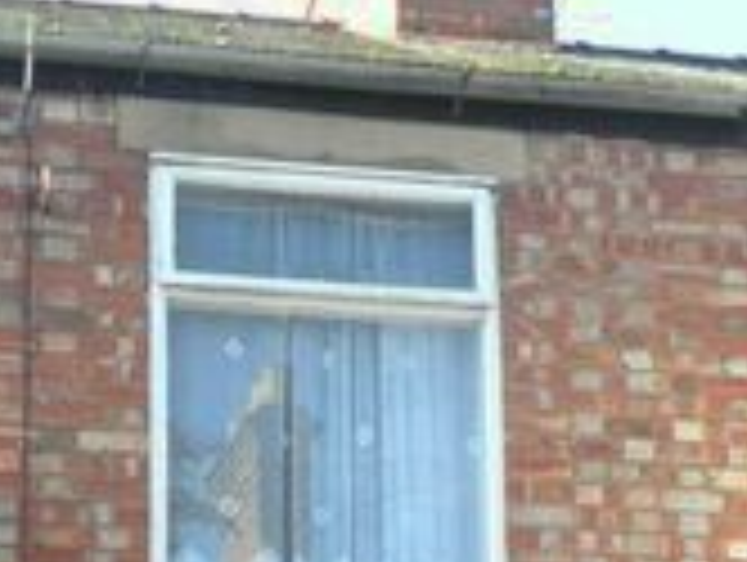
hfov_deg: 19.3
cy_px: 1081
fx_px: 2183
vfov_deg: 13.0
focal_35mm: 101
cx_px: 171
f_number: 3.3
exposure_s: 1/125
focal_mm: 4.3
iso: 64
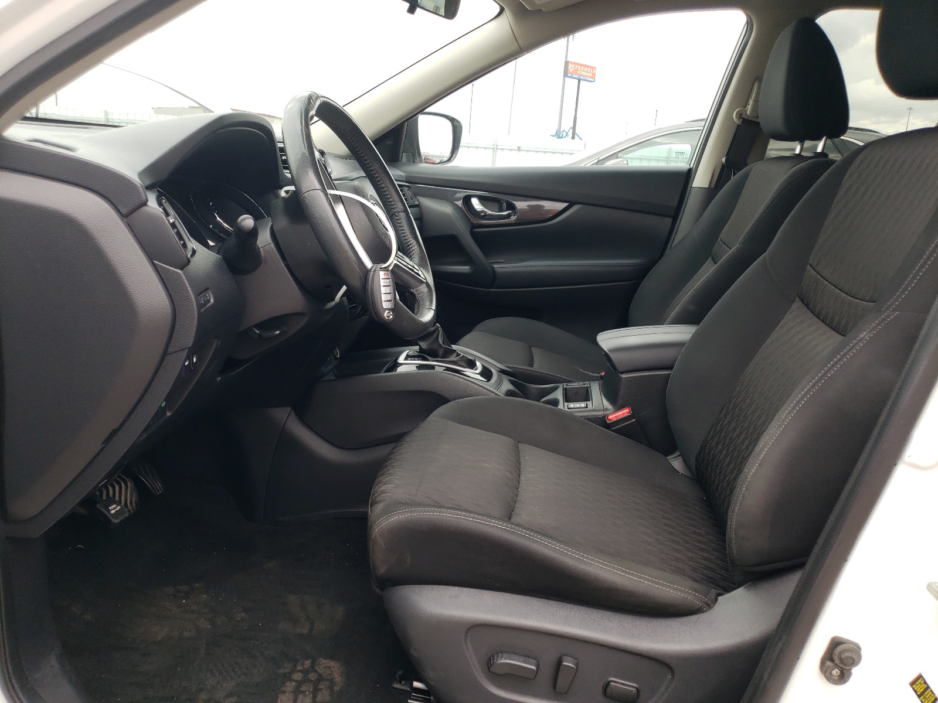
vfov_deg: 53.1
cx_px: 469
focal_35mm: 26
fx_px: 705
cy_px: 352
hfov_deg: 67.3
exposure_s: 1/213
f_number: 1.5
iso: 50
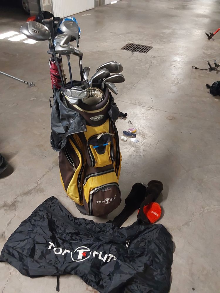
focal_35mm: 28
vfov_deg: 63.4
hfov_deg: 49.7
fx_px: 237
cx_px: 110
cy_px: 146
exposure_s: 1/33
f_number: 1.9
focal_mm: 2.91
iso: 400
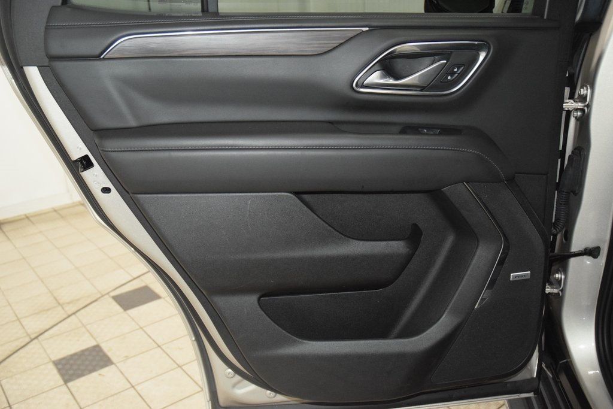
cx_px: 306
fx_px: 613
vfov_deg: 36.9
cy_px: 204
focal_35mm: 36
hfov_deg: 53.1
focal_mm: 24
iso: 3200
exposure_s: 1/125
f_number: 3.8
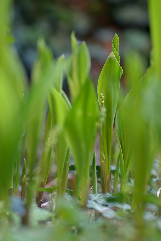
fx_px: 906
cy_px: 120
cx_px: 80
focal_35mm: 135
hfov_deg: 10.2
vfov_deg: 15.2
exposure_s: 1/60
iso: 200
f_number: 3.2
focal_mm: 90
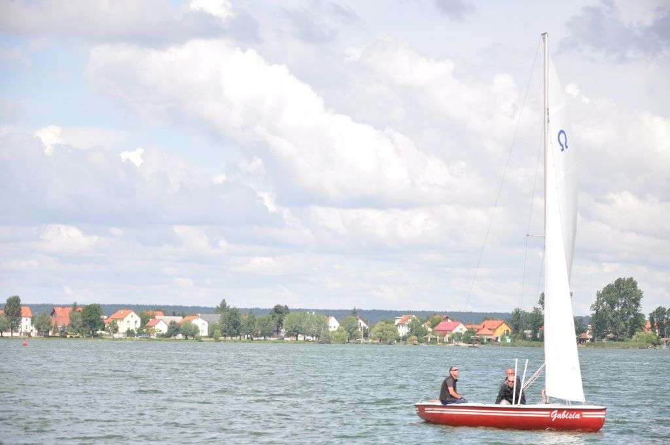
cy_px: 222
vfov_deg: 9.3
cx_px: 335
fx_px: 2732
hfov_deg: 14.0
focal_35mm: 147
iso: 400
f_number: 5.6
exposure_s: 1/1000
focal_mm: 98
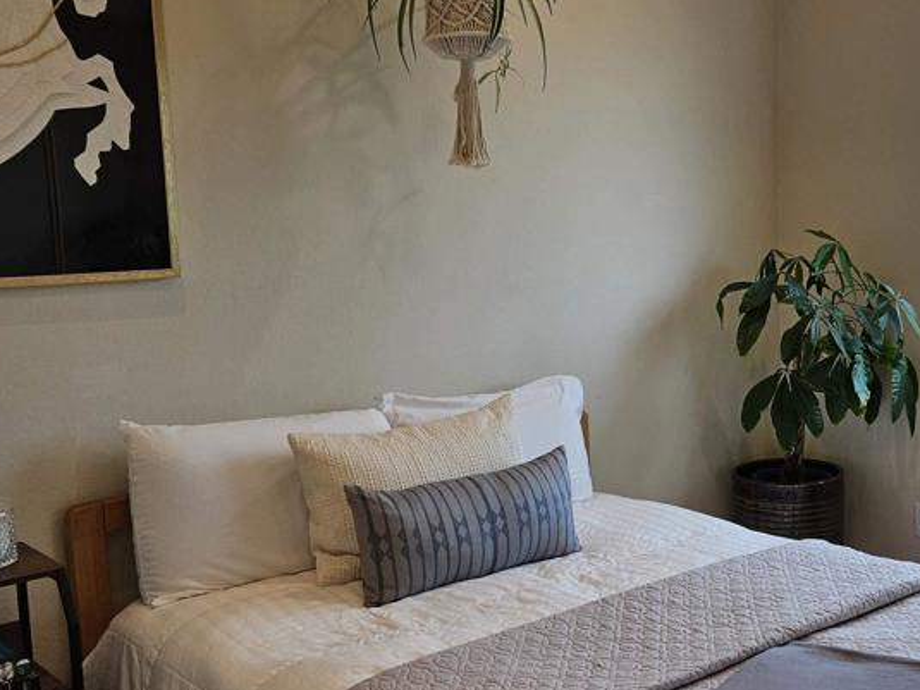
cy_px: 372
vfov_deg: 32.8
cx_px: 633
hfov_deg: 42.2
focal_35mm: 44
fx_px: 1169
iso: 80
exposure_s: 1/207
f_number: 1.8
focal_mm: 5.4
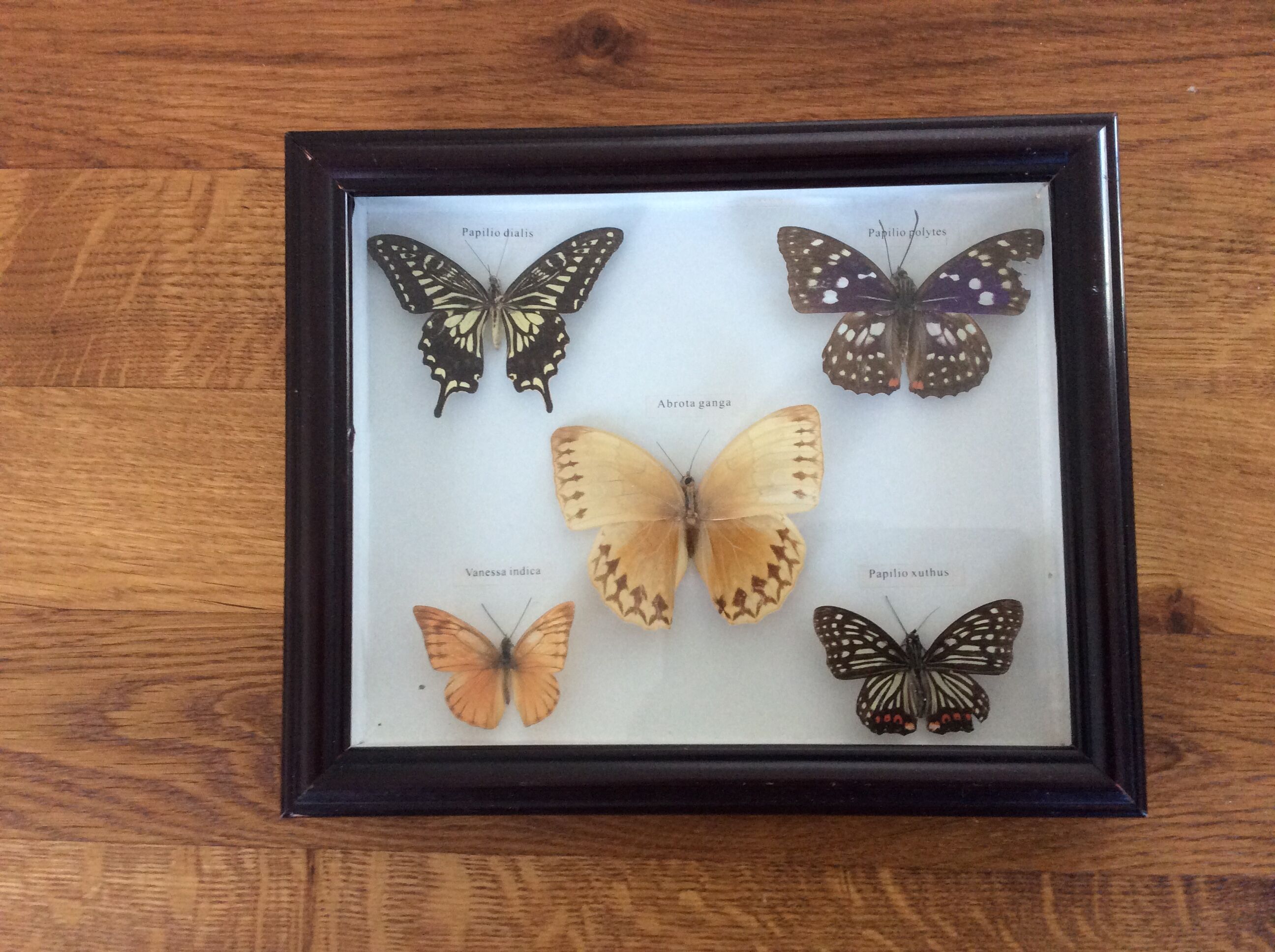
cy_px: 476
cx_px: 638
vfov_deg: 44.1
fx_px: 1177
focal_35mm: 32
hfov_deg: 56.9
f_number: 2.4
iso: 125
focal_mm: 3.3
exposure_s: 1/25
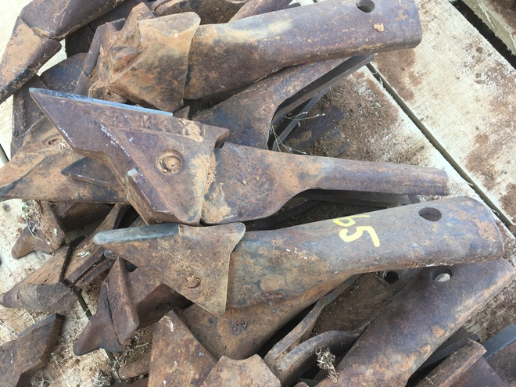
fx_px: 432
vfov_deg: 48.2
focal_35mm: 29
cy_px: 194
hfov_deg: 61.7
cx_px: 258
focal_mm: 4.15
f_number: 2.2
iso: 32
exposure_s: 1/50
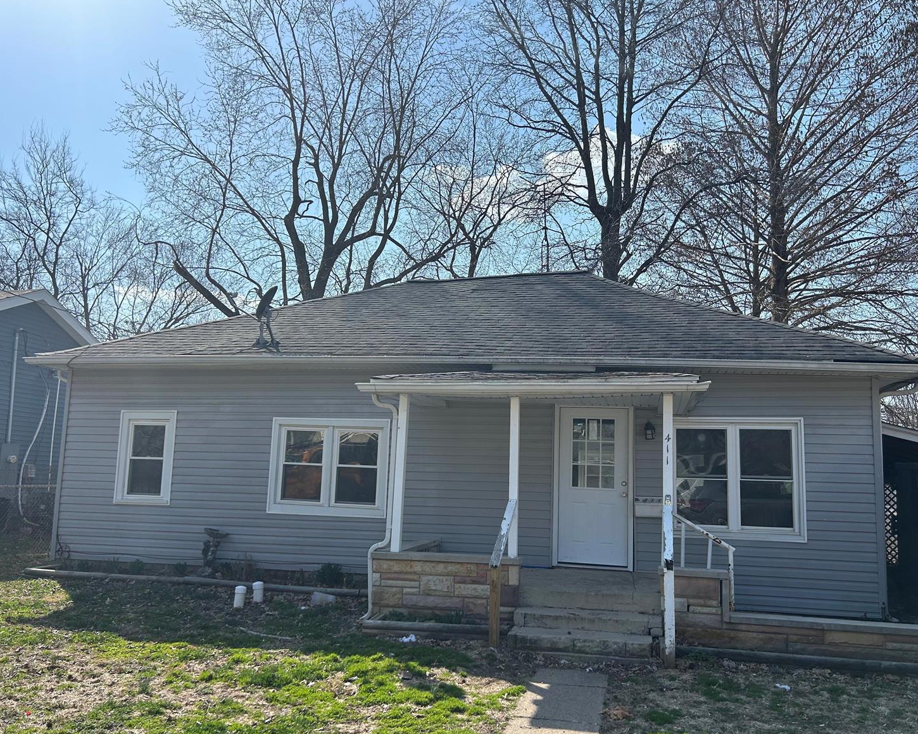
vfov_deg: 51.5
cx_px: 467
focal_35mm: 28
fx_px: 761
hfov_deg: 62.2
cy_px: 366
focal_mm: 5.7
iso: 50
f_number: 1.5
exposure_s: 1/6211
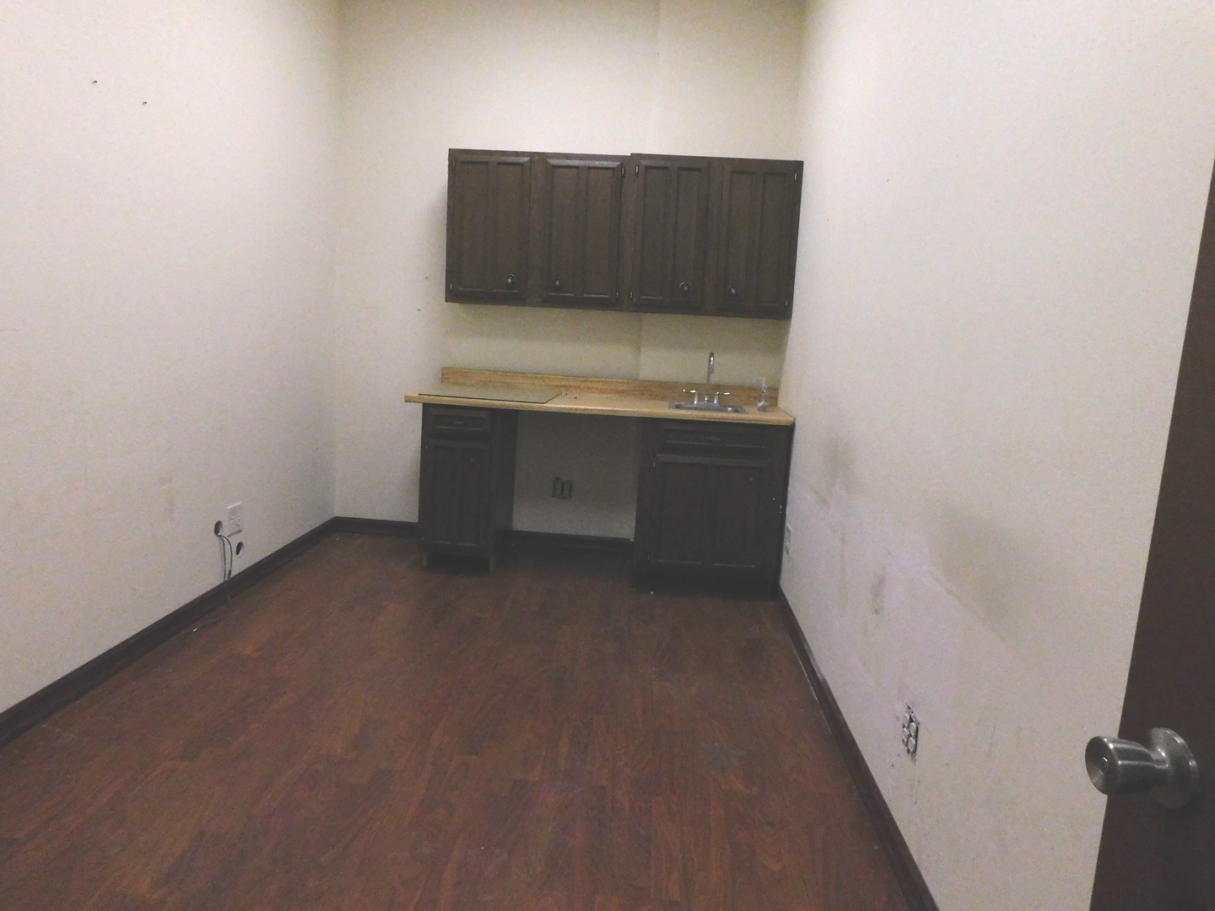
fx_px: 807
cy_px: 456
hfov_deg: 73.9
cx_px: 608
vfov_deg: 58.9
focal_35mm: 23
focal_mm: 4
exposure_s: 1/500
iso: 800
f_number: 3
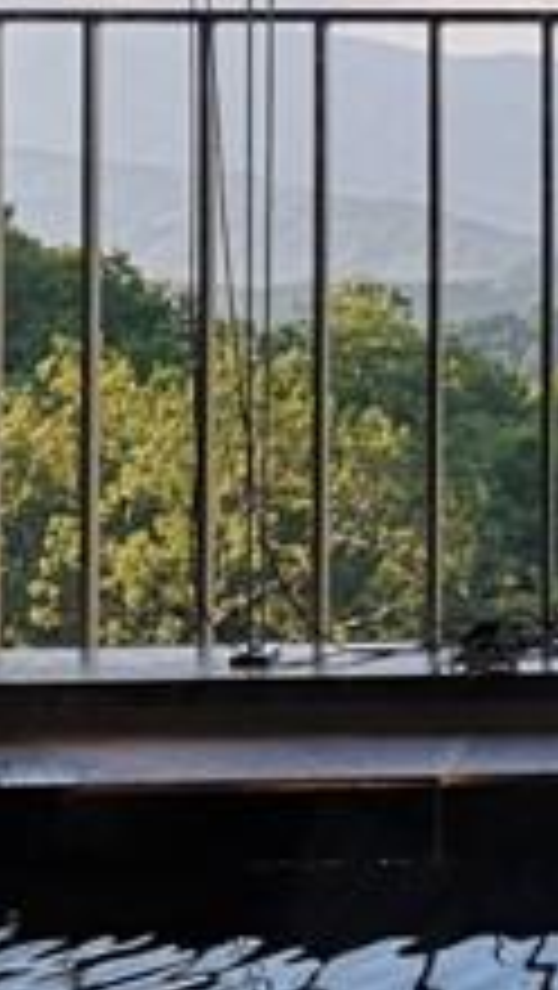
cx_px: 999
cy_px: 158
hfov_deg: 10.7
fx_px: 2810
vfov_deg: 19.7
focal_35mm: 107
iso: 50
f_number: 1.8
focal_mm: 3.95
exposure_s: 1/719
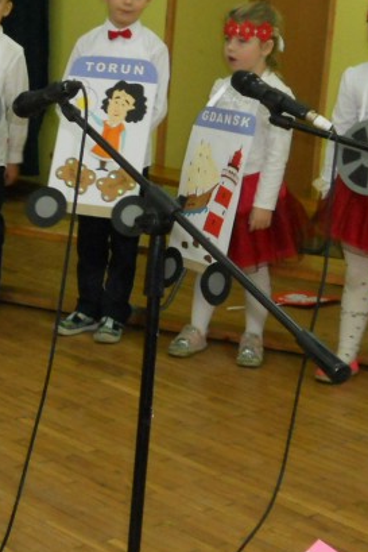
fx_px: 1517
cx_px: -90
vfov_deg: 20.6
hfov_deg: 13.4
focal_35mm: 99
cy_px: 289
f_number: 3.9
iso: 250
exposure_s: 1/30
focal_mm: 6.9
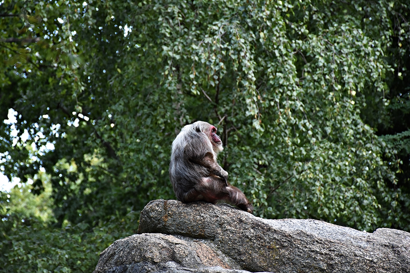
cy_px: 136
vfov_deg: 9.0
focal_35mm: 153
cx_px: 204
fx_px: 1742
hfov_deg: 13.4
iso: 800
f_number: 5.6
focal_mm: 100
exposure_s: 1/250
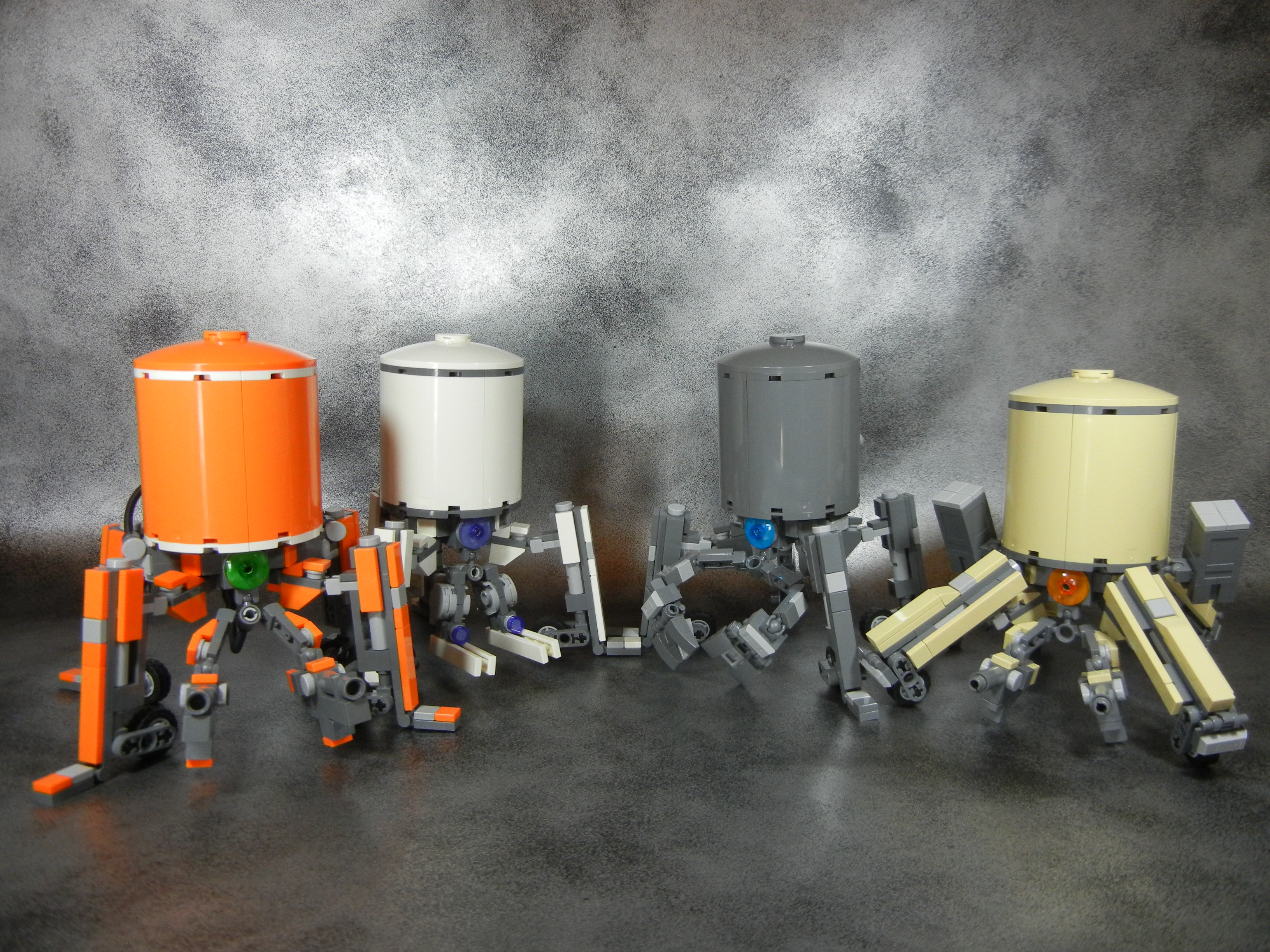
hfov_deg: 60.0
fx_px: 1101
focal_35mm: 30
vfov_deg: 46.8
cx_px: 635
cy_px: 476
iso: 400
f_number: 3.5
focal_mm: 5.4
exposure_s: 1/74.4
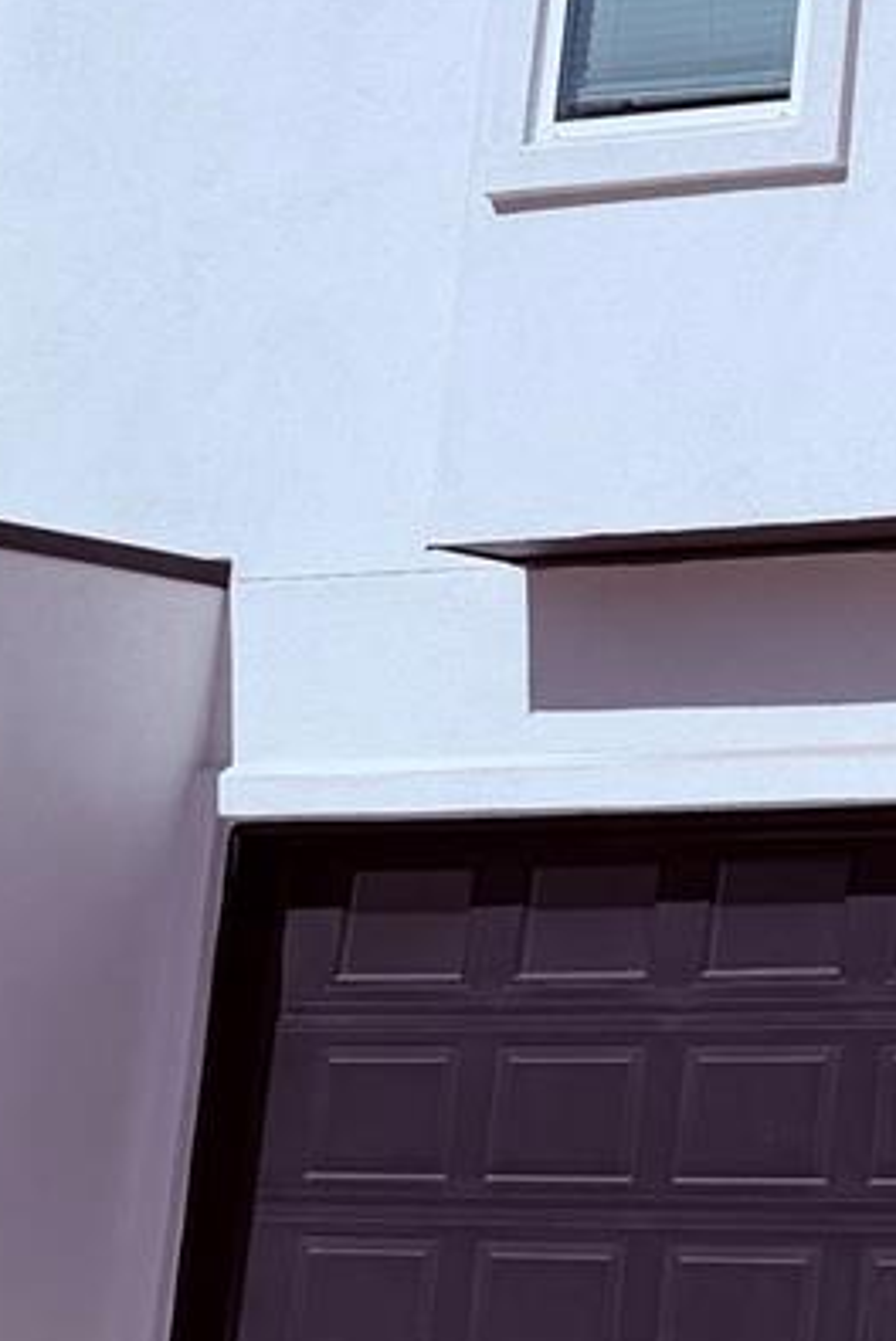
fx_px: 3615
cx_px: 1850
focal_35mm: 97
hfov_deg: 12.3
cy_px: 61
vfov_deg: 20.5
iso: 80
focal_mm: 6.76
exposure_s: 1/17544
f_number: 1.78
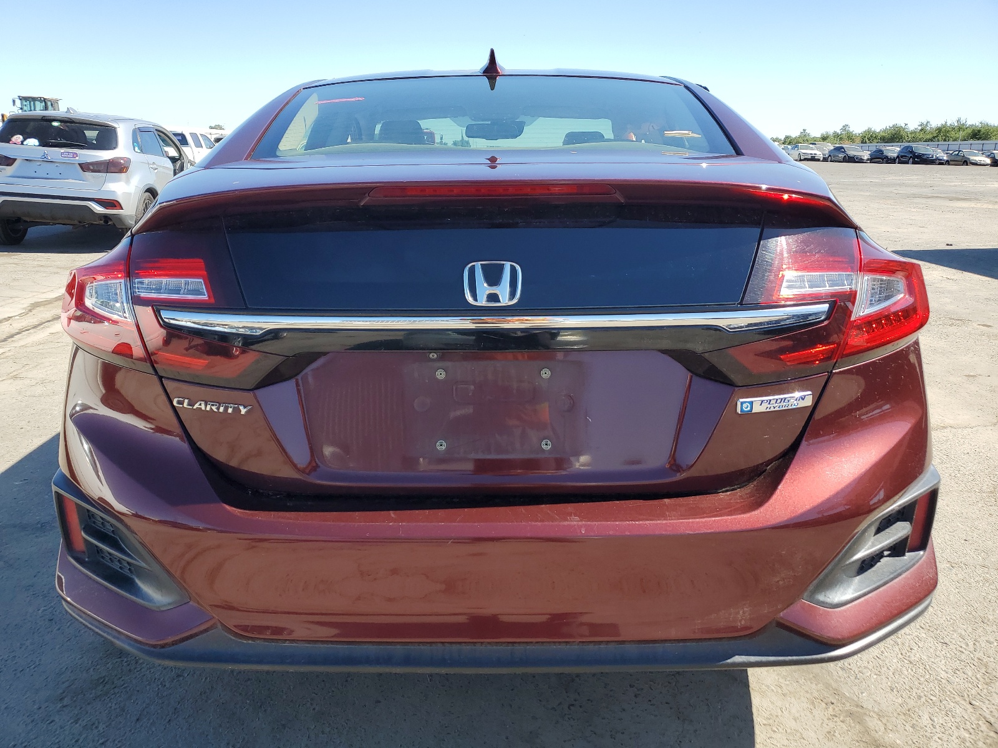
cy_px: 374
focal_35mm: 26
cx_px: 499
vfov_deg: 53.1
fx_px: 750
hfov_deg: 67.3
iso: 50
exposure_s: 1/1429
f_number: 1.5
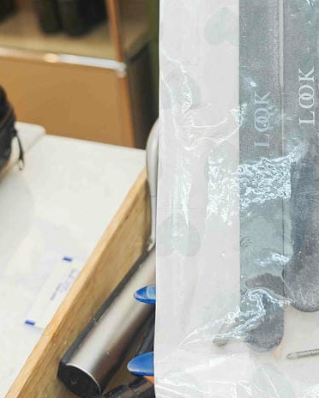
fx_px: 684
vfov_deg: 31.2
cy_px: 51
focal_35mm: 58
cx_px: 198
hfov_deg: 26.2
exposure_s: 1/120
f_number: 2
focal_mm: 8.72
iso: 125
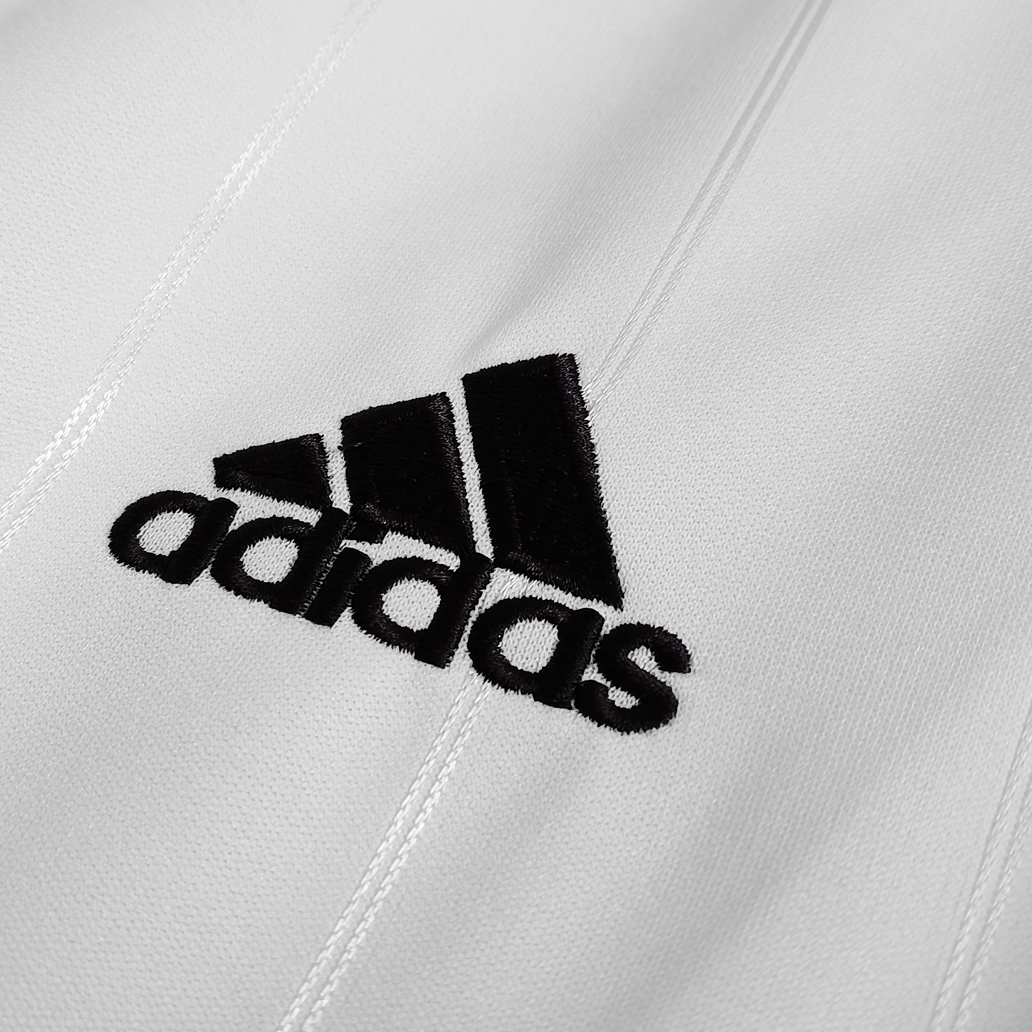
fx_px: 1956
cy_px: 516
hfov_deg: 29.5
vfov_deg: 29.6
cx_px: 451
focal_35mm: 58
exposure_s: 1/50
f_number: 1.8
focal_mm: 5.58
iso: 125
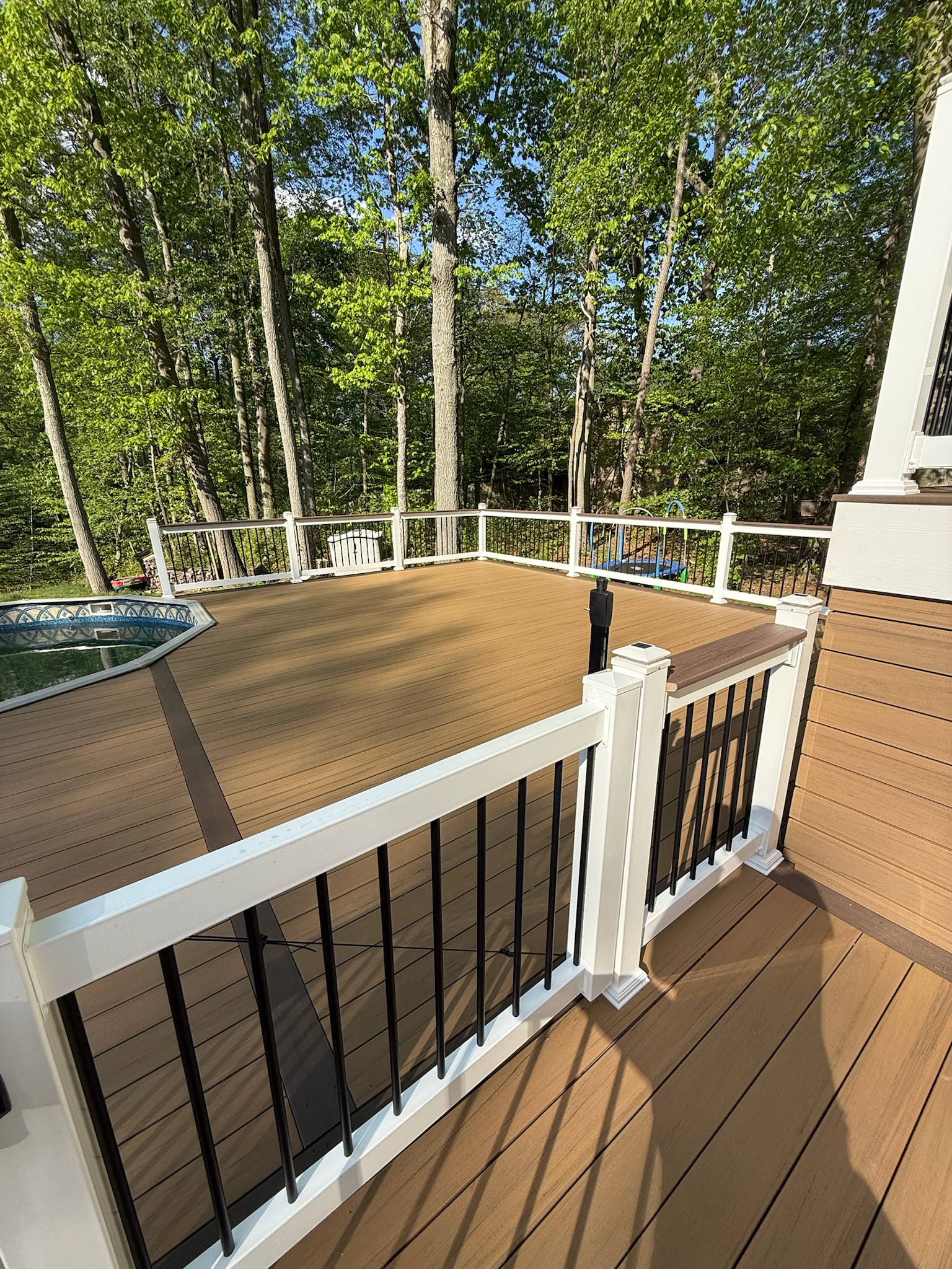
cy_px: 634
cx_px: 476
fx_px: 513
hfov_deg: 85.7
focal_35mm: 14
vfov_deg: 102.1
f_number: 2.2
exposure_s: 1/1656
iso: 50
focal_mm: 2.22
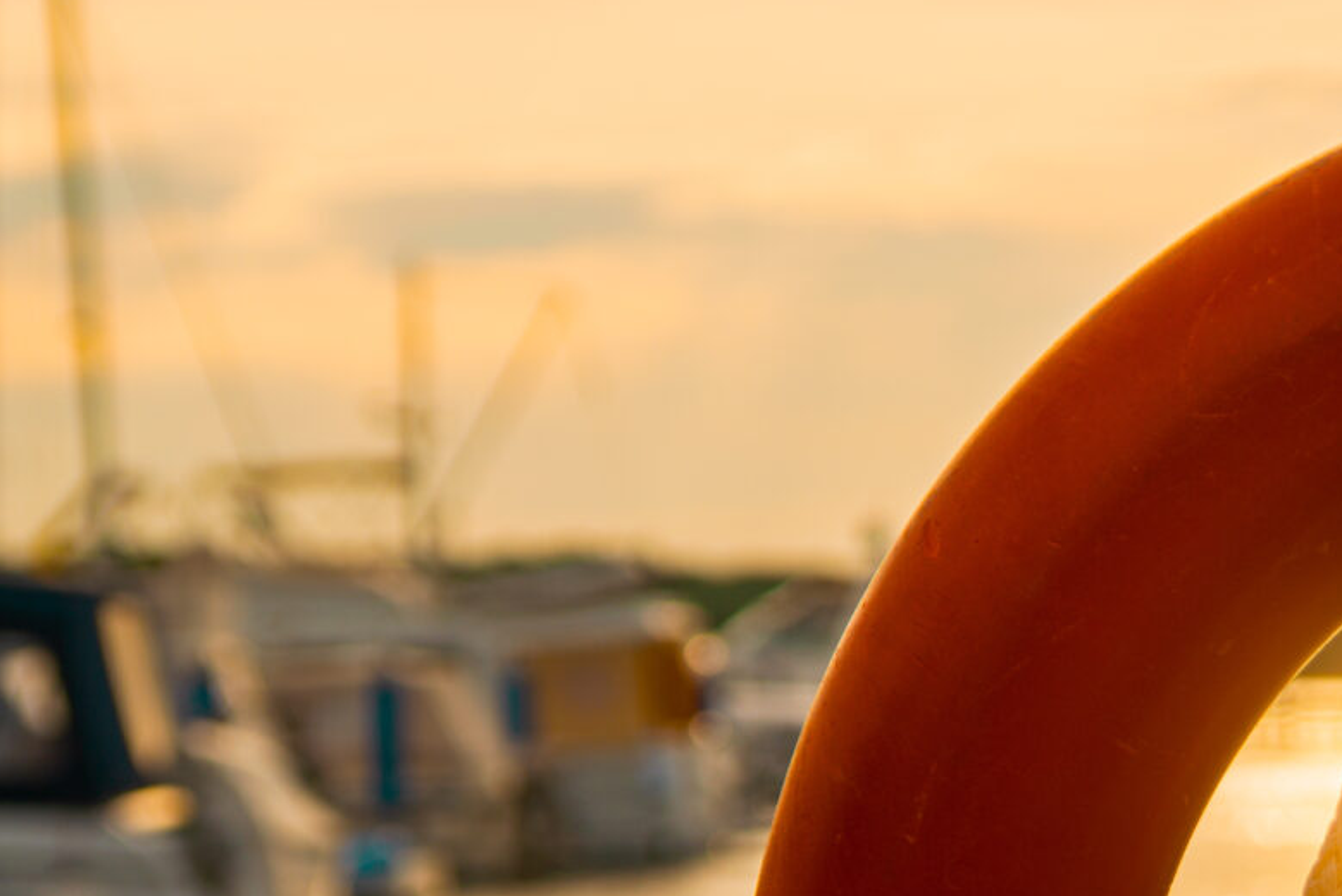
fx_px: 6861
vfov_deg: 7.4
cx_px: 1309
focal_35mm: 184
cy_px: 995
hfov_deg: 11.1
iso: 100
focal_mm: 56
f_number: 3.5
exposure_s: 1/1600
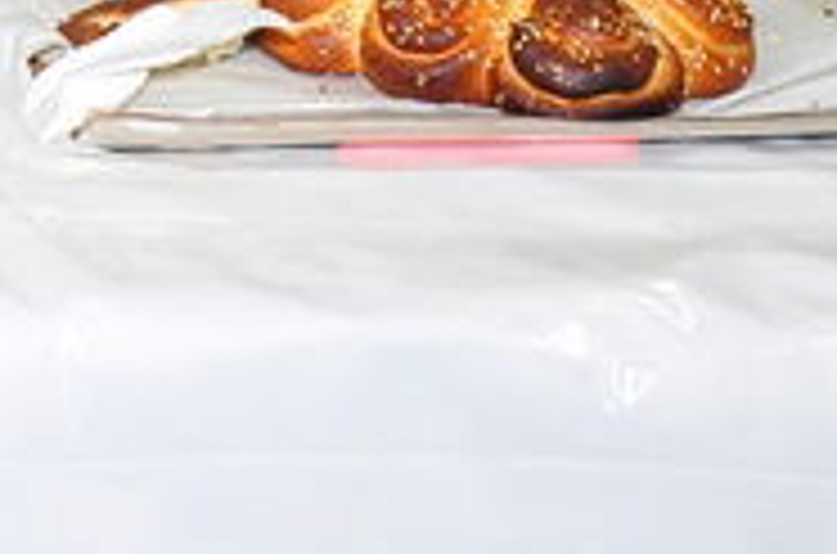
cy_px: -847
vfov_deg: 7.0
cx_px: -1089
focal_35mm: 182
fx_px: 4221
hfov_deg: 10.1
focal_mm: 22
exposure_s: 1/60
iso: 400
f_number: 6.3
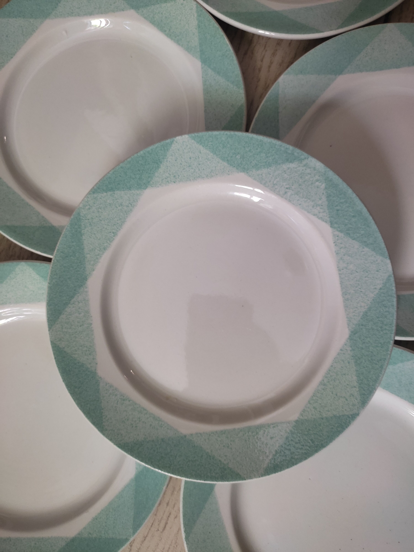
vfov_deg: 67.3
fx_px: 415
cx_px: 207
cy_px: 276
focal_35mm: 26
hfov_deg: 53.1
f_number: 1.79
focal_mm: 4.74
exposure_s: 1/33
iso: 1399
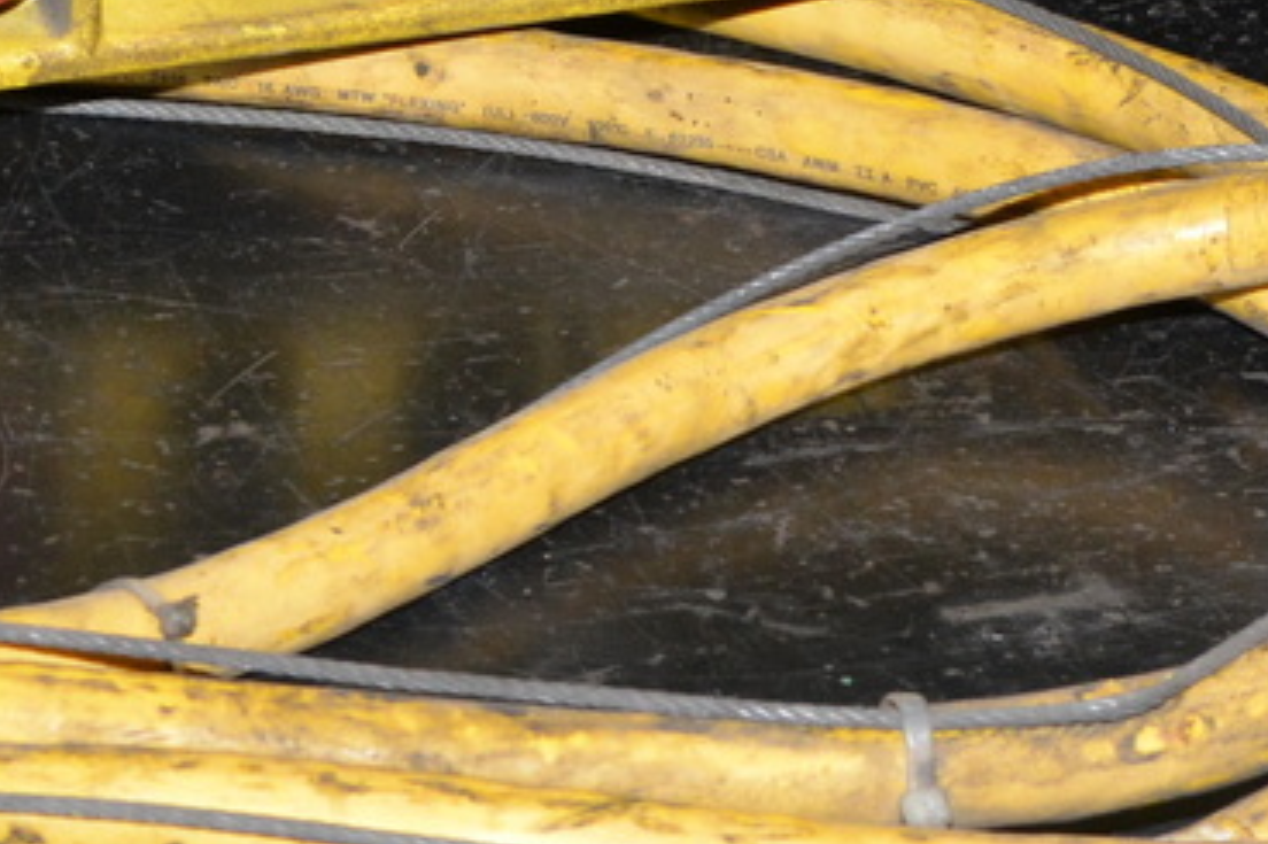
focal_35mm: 208
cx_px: 24
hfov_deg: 9.8
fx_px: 7323
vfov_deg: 6.6
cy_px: 282
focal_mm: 30
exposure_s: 1/60
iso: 800
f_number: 7.1
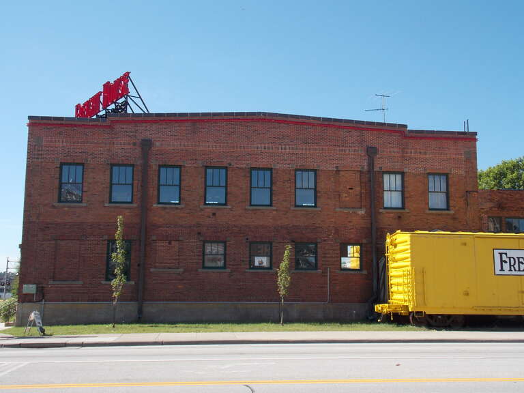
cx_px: 262
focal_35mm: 37
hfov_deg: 50.1
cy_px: 196
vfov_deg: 38.7
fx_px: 560
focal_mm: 6.6
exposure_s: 1/500
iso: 80
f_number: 3.5
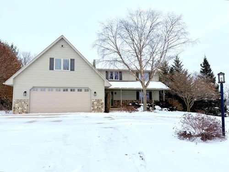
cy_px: 86
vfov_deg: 56.8
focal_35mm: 24
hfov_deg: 71.6
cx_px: 114
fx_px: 159
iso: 80
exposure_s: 1/2907
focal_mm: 6.76
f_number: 1.78
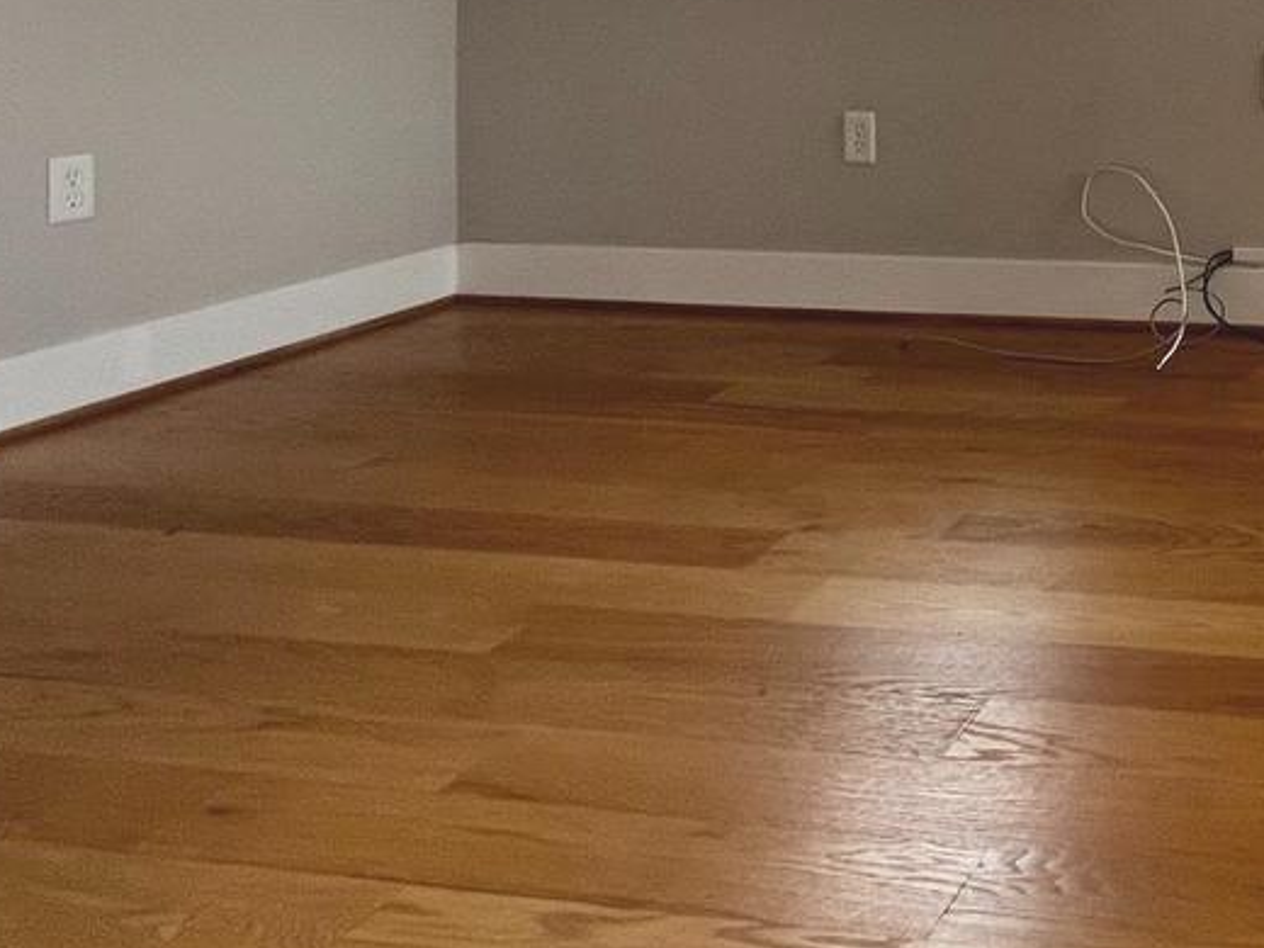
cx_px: 1405
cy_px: -46
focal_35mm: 36
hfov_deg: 40.8
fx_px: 1315
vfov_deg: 35.1
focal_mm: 1.57
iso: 125
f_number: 1.8
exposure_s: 1/60
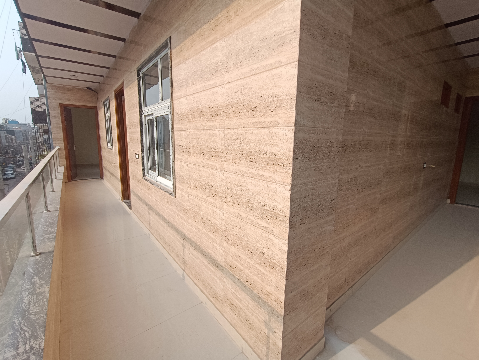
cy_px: 180
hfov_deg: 94.5
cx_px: 240
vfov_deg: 78.1
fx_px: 221
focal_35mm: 16
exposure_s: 1/575
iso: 52
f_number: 2.2
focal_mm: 1.66
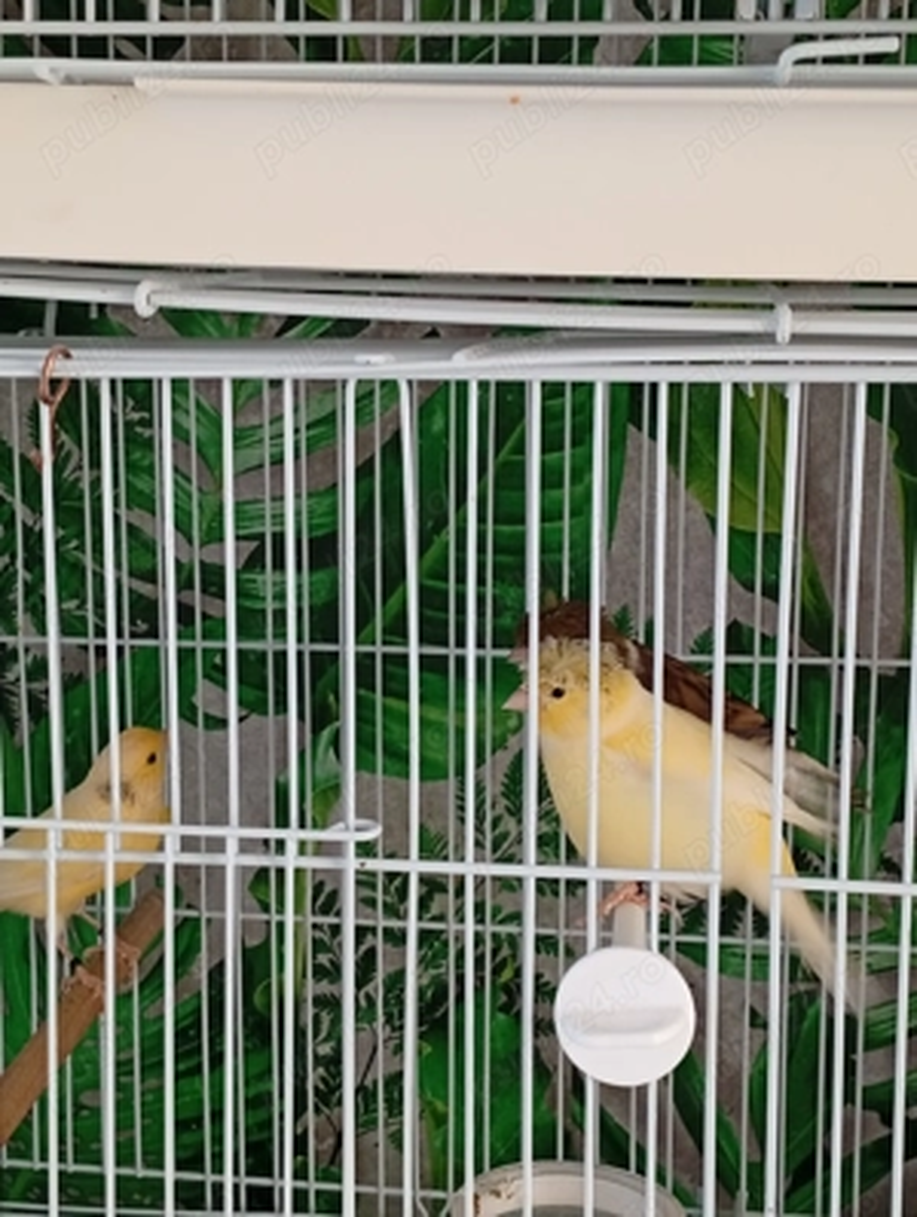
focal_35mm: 54
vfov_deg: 35.5
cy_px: 608
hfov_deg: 27.1
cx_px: 458
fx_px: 1901
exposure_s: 1/50
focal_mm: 3.98
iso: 160
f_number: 1.8
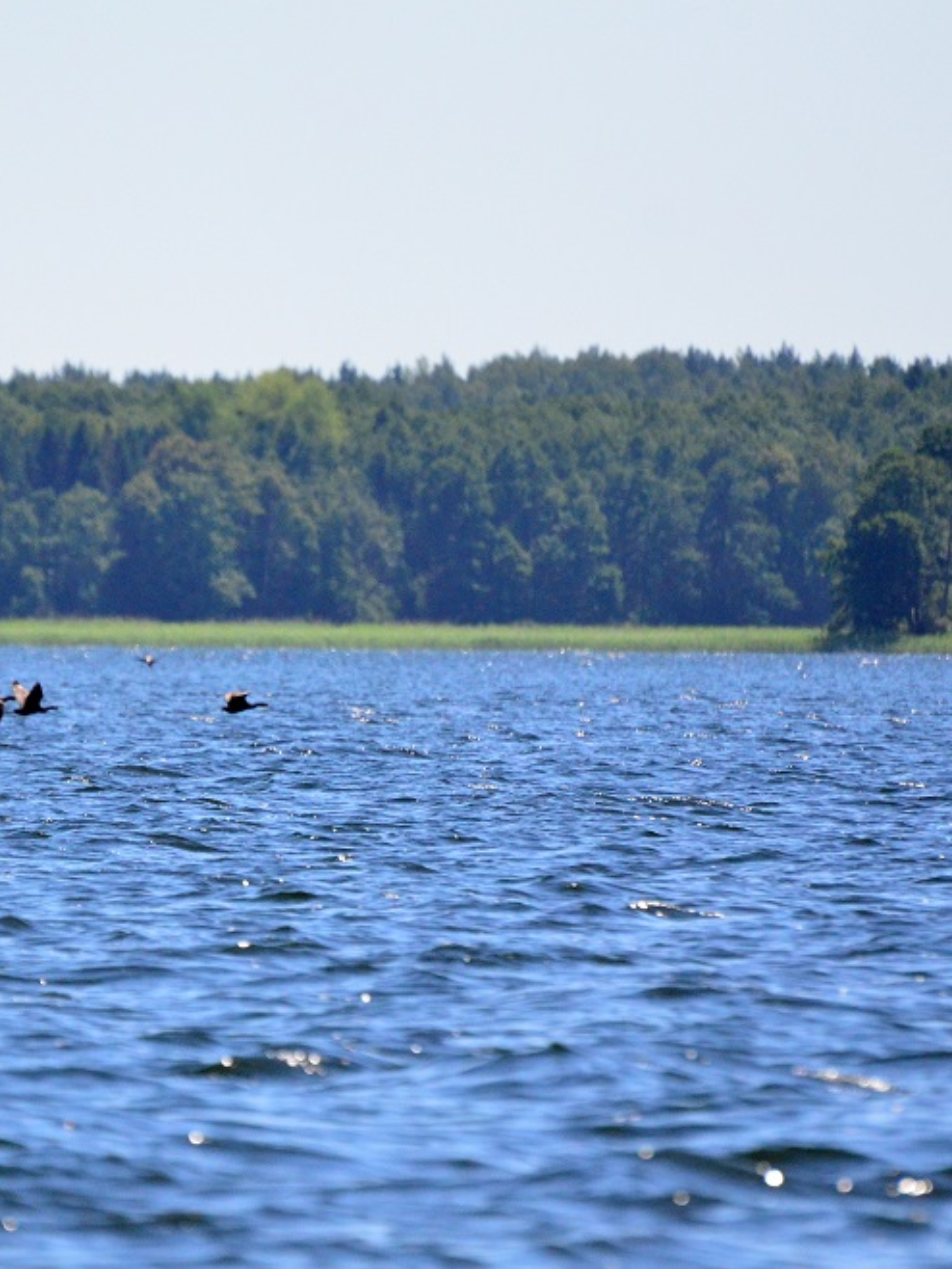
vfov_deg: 3.0
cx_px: 236
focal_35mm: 655
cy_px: 635
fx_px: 24003
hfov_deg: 2.3
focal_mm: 300
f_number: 5.6
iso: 2200
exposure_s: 1/8000
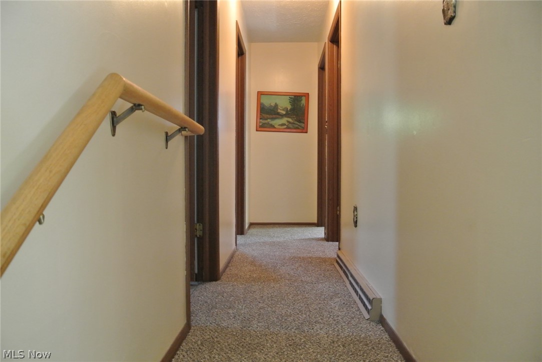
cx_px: 271
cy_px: 181
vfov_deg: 48.0
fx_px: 407
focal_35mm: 27
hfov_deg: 67.3
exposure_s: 1/20
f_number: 3.5
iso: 900
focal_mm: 10
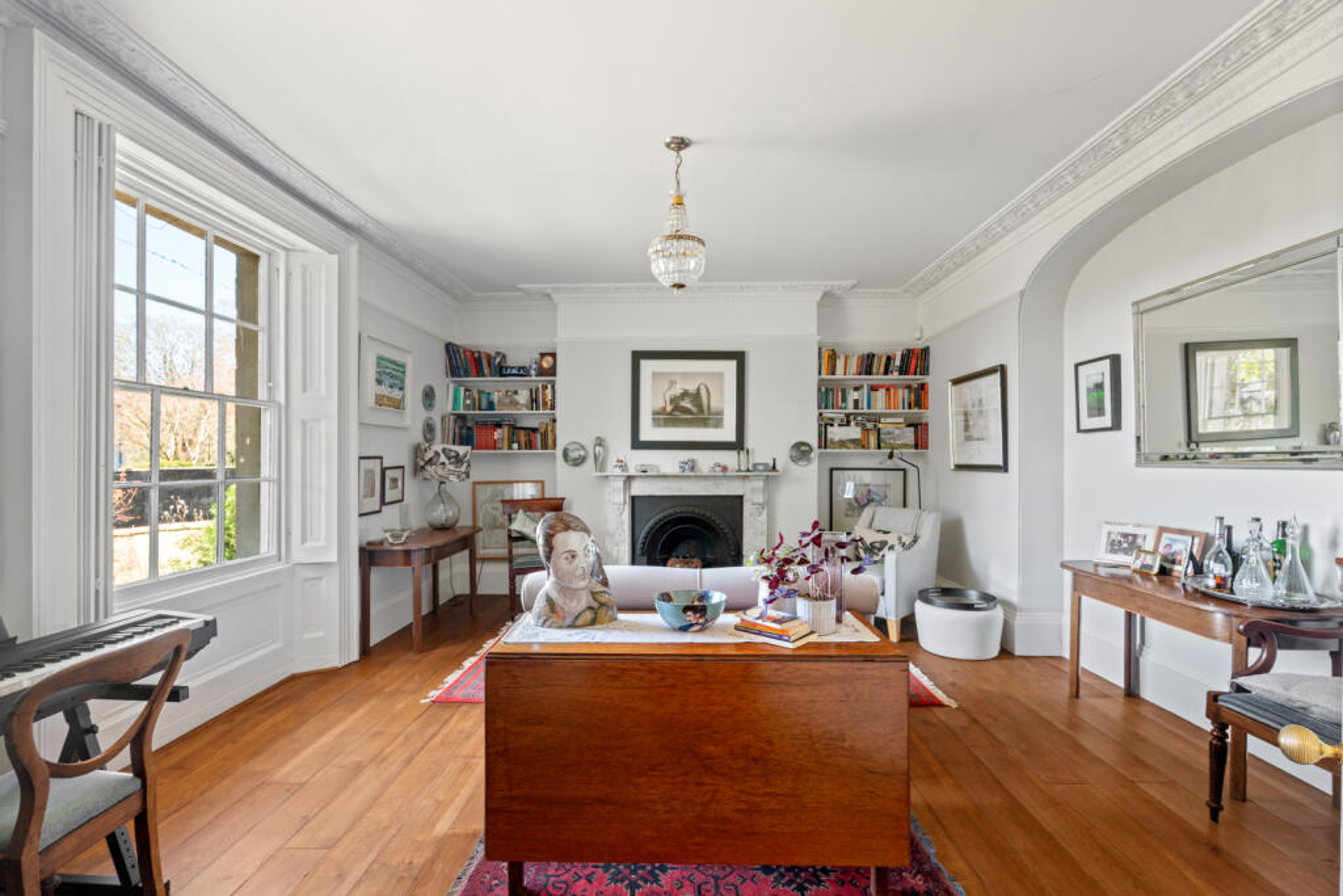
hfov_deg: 95.0
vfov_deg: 72.1
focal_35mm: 16
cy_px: 448
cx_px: 672
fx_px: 616
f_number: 9
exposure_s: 4
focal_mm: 16.5
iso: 320
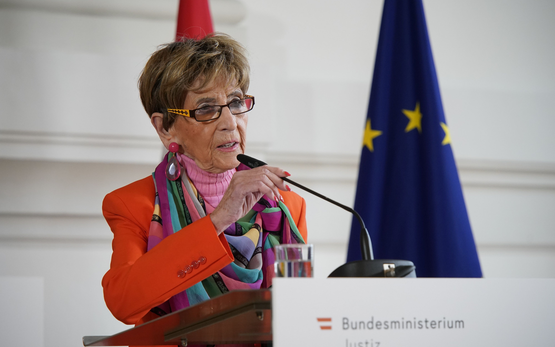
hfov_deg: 14.5
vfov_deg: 9.1
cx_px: 278
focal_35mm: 144
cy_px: 182
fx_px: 2178
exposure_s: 1/200
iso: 3200
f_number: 5
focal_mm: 141
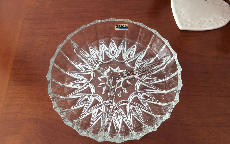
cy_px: 72
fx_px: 213
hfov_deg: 56.7
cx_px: 115
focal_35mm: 34
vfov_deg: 37.3
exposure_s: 1/100
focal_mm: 3.3
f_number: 2.4
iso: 40
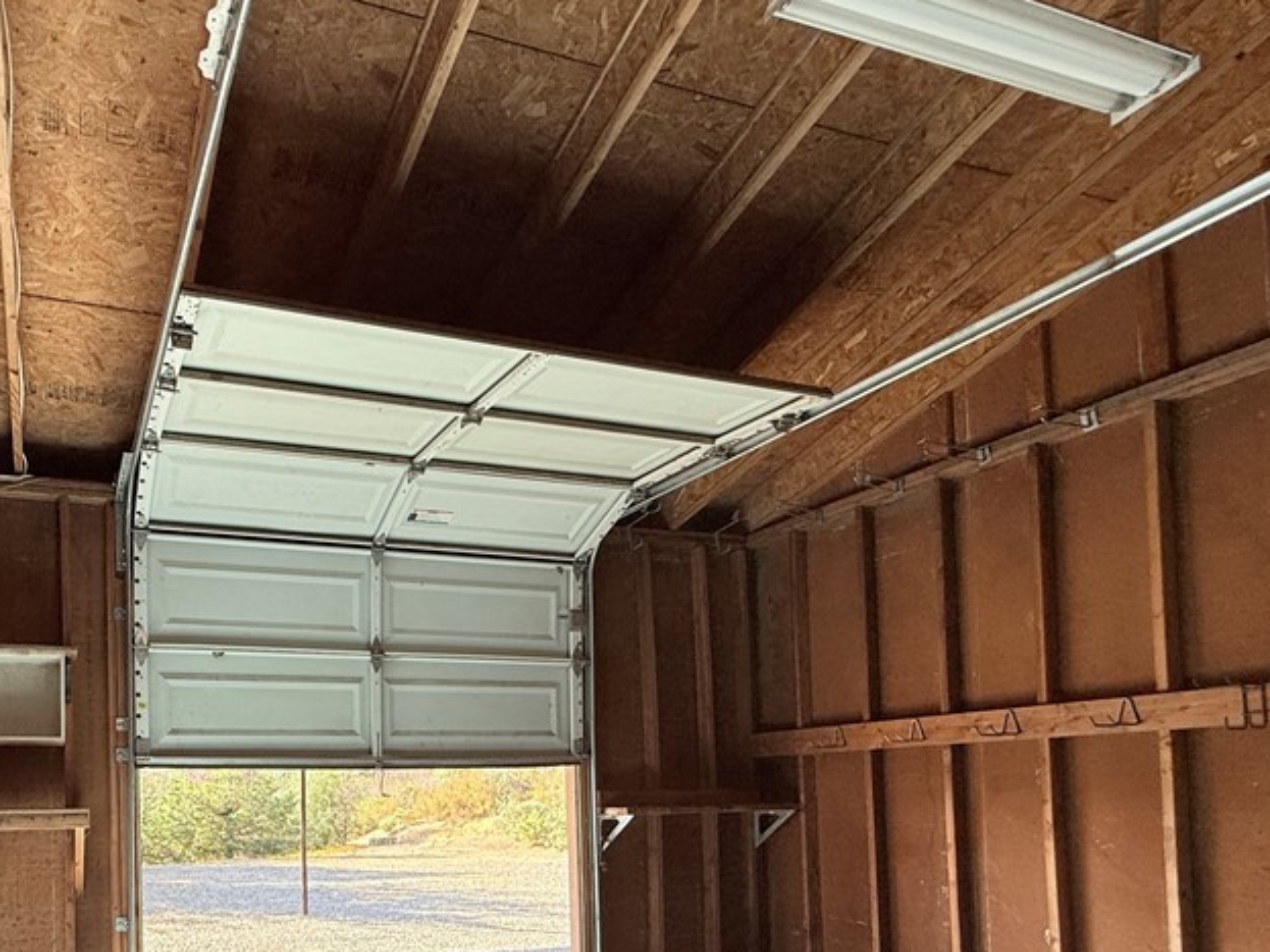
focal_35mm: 23
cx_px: 316
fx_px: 844
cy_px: 771
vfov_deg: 54.5
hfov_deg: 69.0
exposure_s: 1/194
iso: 64
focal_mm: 2.22
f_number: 2.2
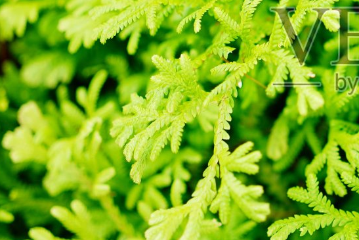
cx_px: 381
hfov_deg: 17.0
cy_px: 52
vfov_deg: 11.7
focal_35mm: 117
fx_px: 1167
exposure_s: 1/250
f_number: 2.5
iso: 100
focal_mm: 40
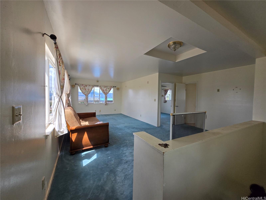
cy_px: 100
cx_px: 133
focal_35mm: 13
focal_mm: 1.7
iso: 25
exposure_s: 1/247
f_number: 2.2
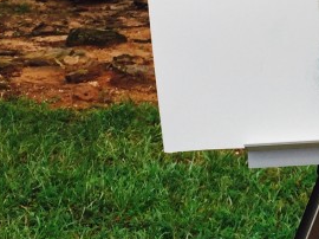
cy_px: 19
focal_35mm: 110
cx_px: 401
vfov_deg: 13.3
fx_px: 1013
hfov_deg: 17.0
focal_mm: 4.15
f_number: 2.2
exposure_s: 1/434
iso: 32
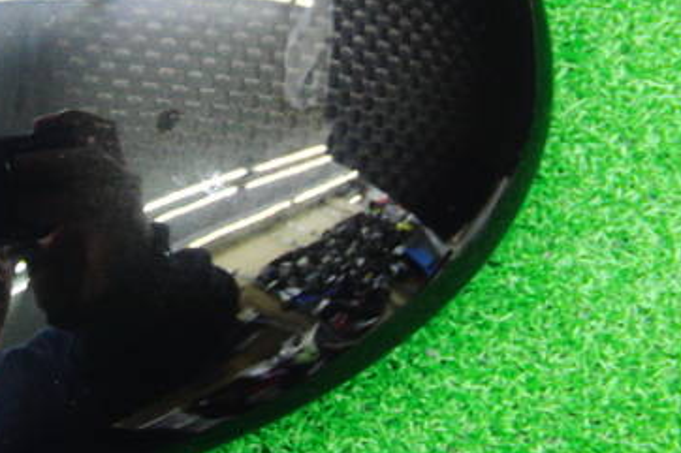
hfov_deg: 28.7
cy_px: 83
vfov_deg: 19.8
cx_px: 94
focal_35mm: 68
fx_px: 1286
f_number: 3.6
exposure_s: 1/13
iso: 400
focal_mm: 6.42
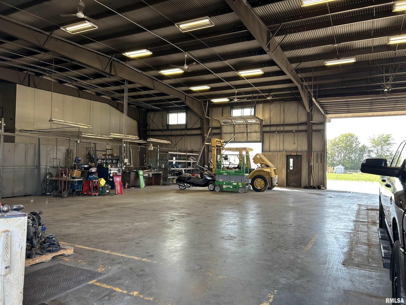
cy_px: 152
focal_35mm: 26
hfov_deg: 67.3
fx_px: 305
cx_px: 203
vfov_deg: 53.1
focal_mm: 5.7
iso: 64
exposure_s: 1/160
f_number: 1.5
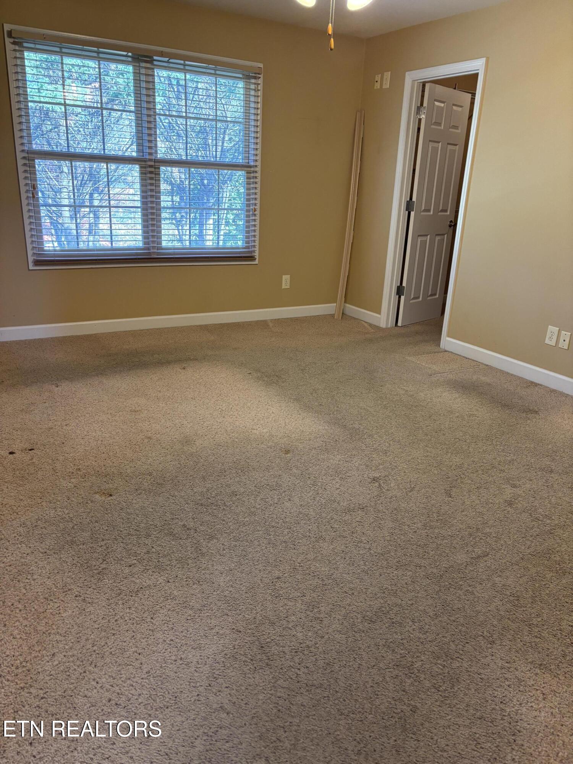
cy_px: 382
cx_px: 286
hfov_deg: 53.1
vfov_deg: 67.3
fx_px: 574
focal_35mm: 26
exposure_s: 1/60
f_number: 1.6
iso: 200
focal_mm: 5.96
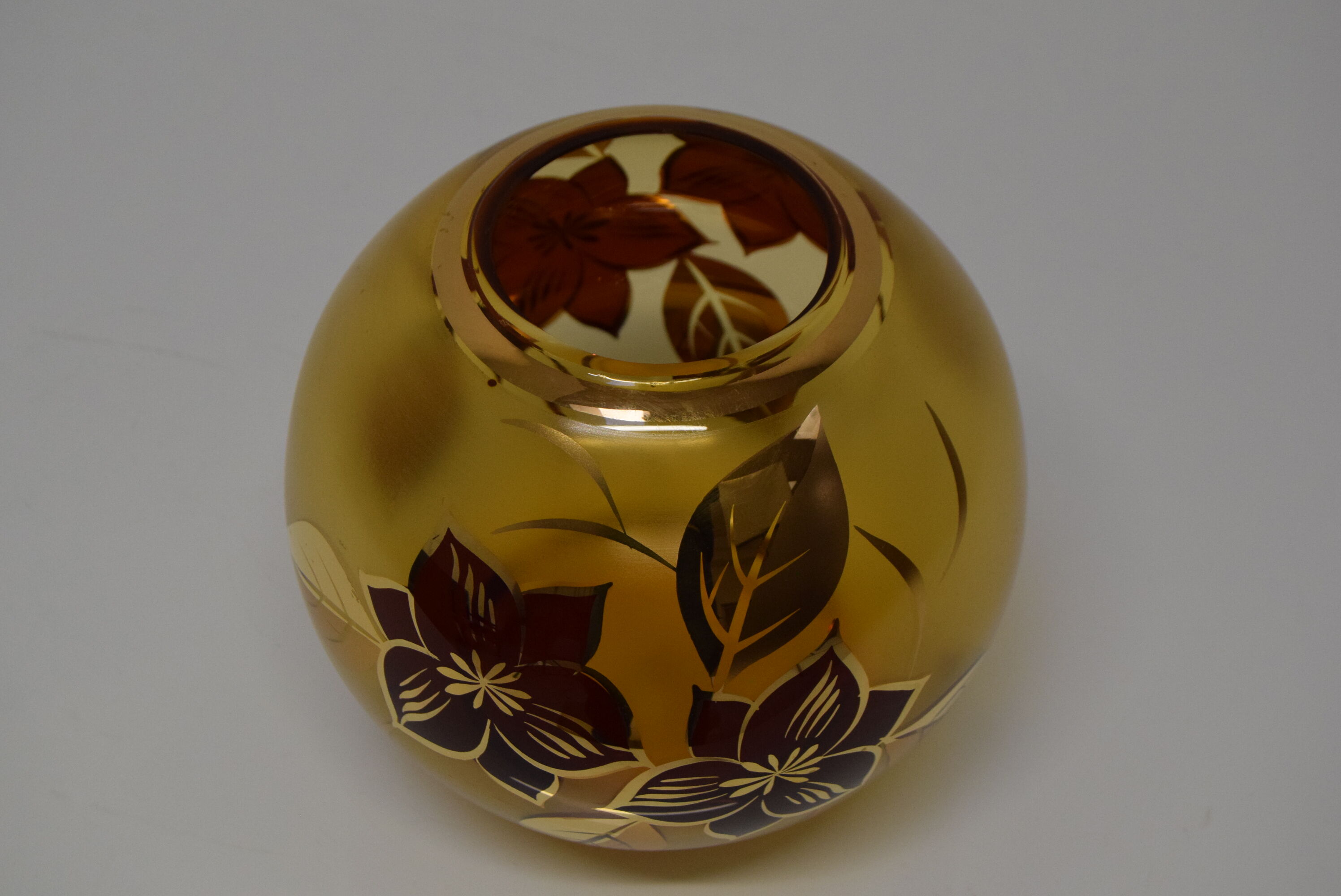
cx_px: 670
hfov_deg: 29.8
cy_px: 448
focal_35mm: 68
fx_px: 2516
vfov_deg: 20.2
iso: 1600
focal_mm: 45
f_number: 8
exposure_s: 1/250
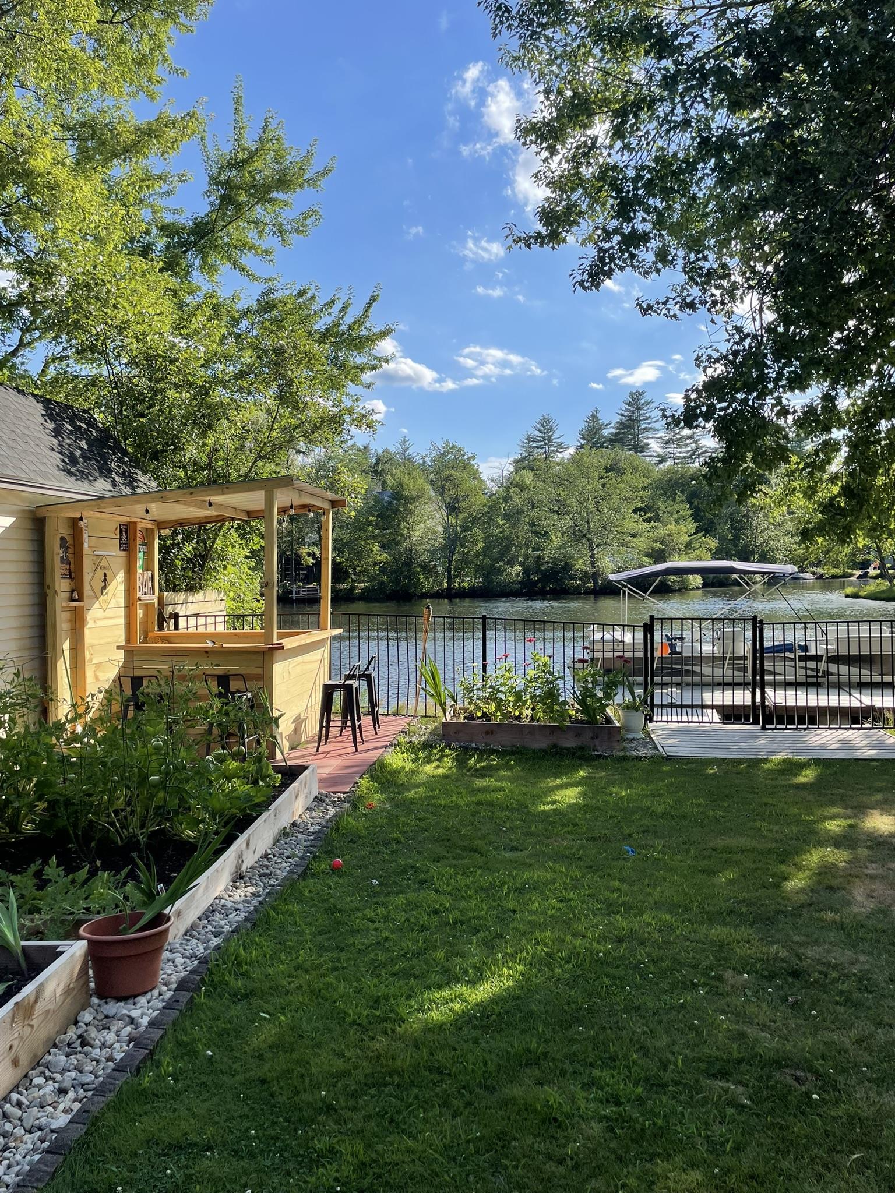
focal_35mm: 26
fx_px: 896
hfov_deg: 53.1
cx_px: 448
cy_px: 596
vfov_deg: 67.3
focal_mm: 4.2
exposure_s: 1/2212
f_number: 1.6
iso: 32
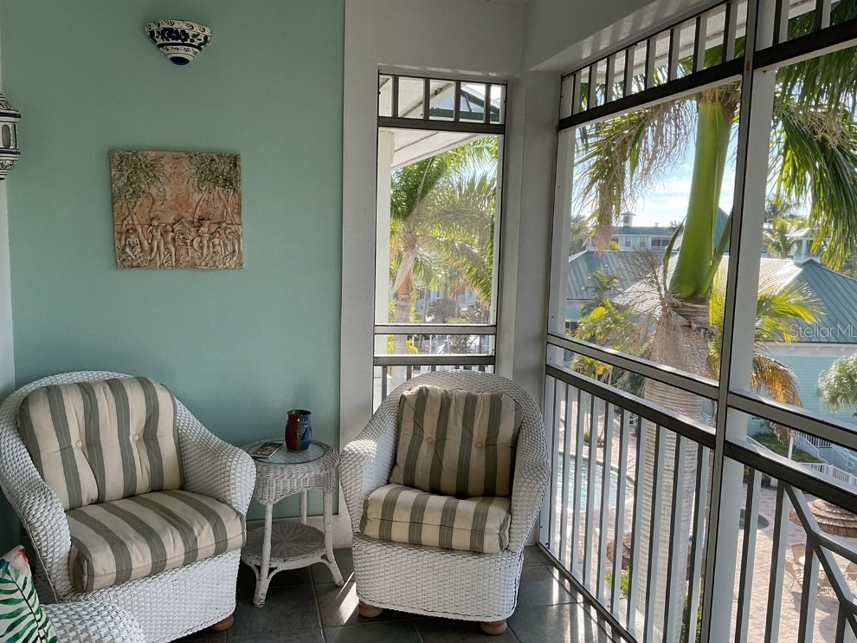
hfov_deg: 60.0
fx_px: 743
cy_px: 330
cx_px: 428
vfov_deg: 46.8
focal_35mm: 30
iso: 16
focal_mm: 3
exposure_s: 1/260
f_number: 1.8
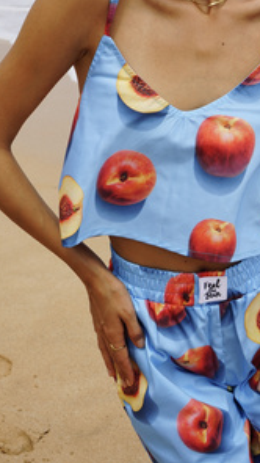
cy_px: 111
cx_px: 177
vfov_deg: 30.9
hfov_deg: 17.9
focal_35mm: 67
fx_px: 821
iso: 100
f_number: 11
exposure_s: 1/250
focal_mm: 42
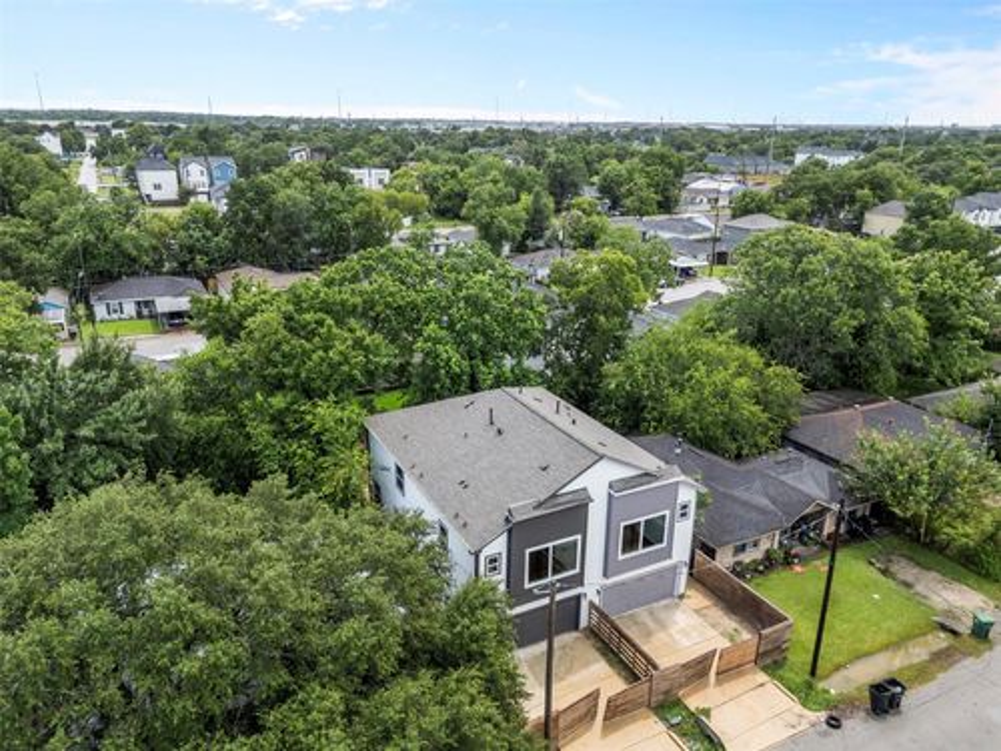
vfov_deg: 56.8
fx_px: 694
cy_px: 376
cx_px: 500
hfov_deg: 71.6
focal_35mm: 24
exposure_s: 1/1250
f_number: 1.7
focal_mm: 6.72
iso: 100
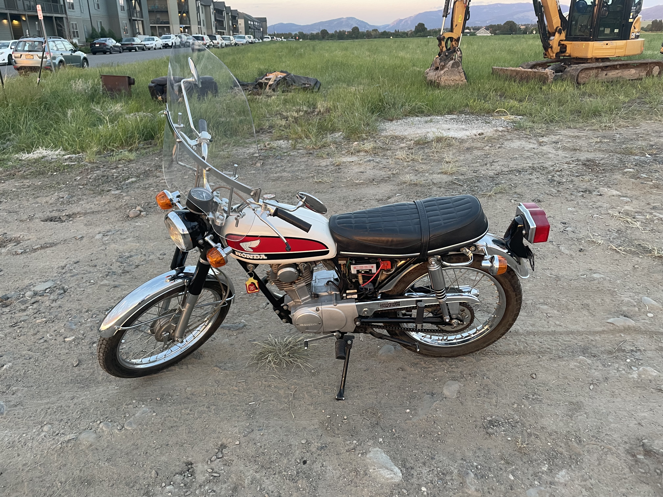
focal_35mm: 26
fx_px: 498
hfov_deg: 67.3
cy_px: 248
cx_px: 332
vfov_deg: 53.1
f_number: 1.6
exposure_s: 1/88
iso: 125
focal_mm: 4.2
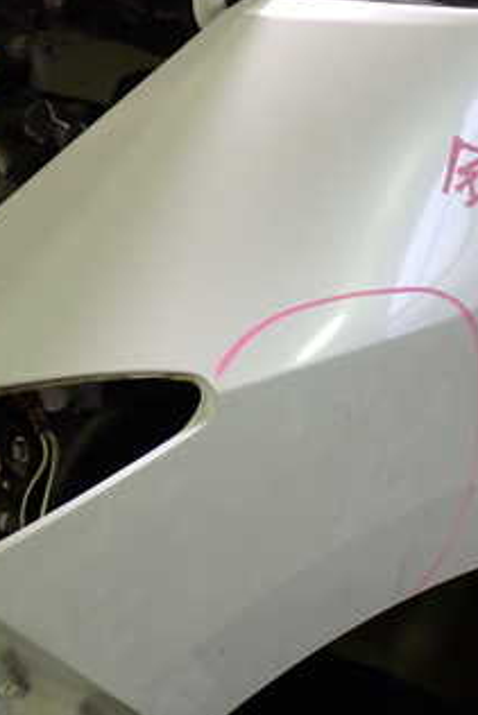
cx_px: 288
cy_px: 373
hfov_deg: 18.2
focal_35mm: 75
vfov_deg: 27.0
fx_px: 1492
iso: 200
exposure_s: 1/40
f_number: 2.7
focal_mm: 6.83
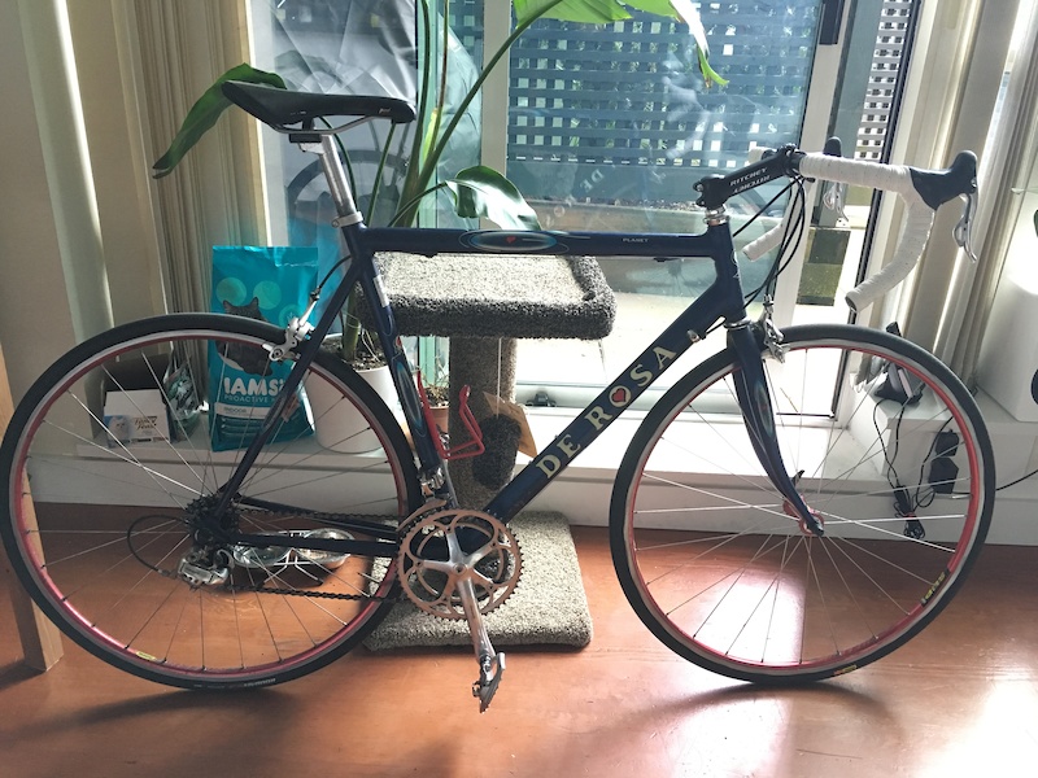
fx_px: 870
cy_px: 389
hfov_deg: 61.7
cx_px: 519
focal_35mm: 29
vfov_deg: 48.2
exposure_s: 1/30
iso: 160
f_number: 2.2
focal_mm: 4.15
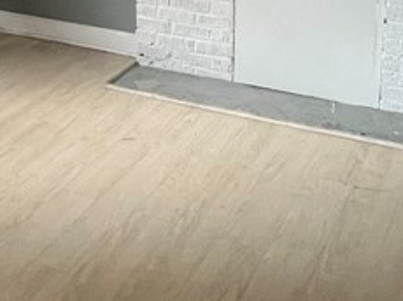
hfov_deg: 31.8
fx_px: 675
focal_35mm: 58
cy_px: -58
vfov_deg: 23.1
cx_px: 47
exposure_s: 1/60
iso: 500
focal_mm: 1.57
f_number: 1.8
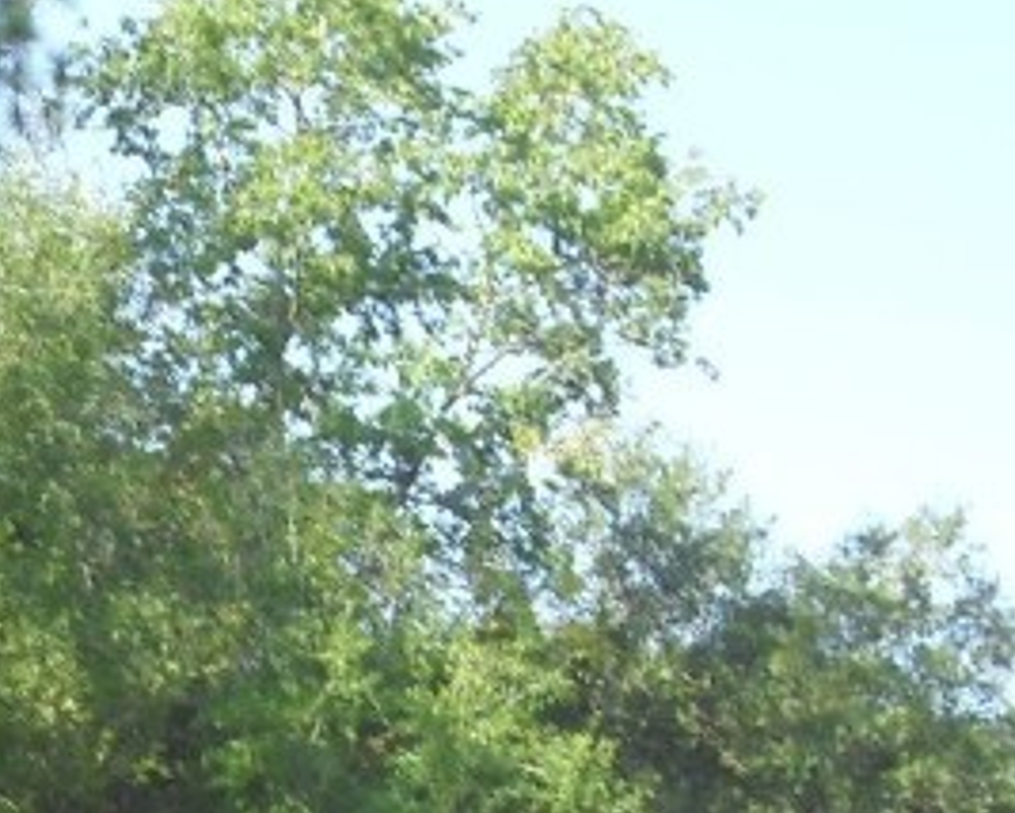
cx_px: 118
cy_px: 999
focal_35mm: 142
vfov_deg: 10.7
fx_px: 4269
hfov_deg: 13.5
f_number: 8
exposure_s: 1/60
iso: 100
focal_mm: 6.2
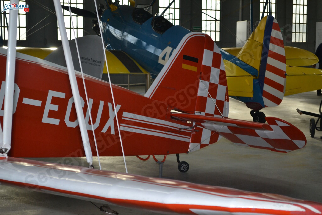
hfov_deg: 24.6
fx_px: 738
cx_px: 161
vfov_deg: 16.6
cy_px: 108
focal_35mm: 82
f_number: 5.6
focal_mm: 55
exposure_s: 1/125
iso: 180
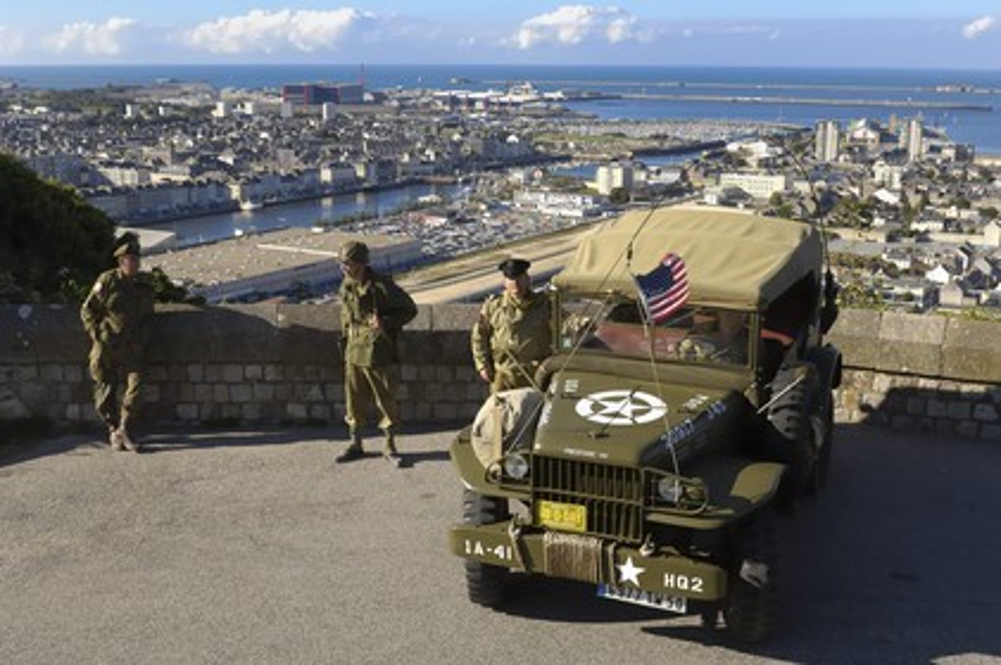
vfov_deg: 31.8
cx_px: 500
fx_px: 1167
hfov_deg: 46.4
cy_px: 332
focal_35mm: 42
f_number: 7.6
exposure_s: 1/160
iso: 100
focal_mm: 28
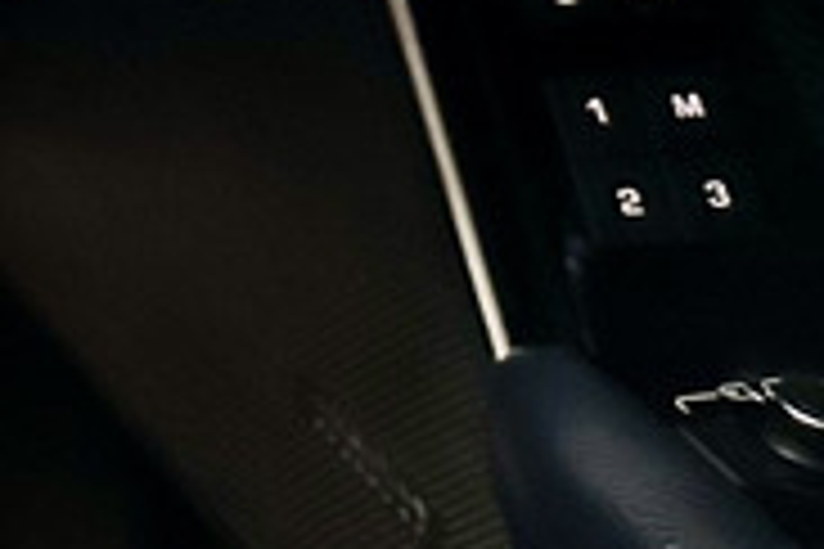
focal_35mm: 140
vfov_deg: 9.2
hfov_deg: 11.6
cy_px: -536
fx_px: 3204
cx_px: -1261
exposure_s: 1/39
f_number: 1.78
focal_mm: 6.86
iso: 1000
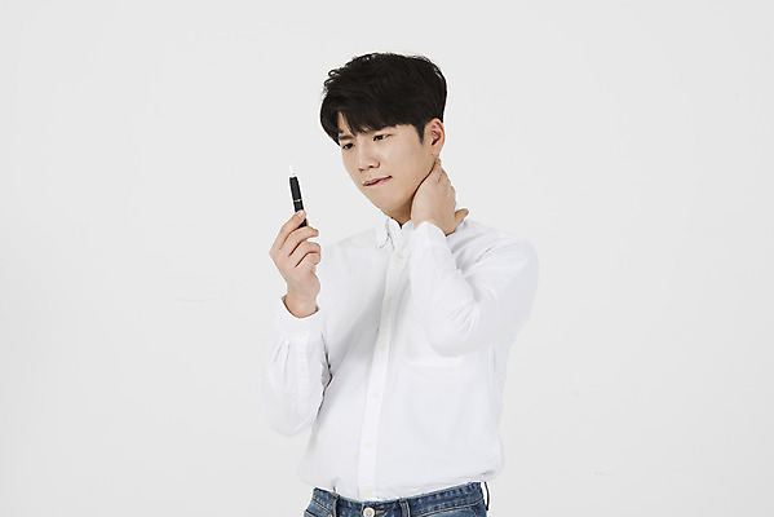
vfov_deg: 11.4
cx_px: 387
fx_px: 2581
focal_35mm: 120
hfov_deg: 17.1
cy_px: 258
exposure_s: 1/125
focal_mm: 120
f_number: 13
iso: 100
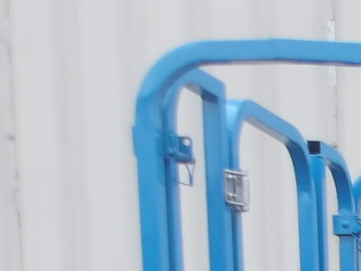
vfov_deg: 9.5
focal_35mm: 138
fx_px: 1440
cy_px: 664
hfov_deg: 12.1
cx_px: 808
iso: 100
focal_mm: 4.9
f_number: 3
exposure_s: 1/162
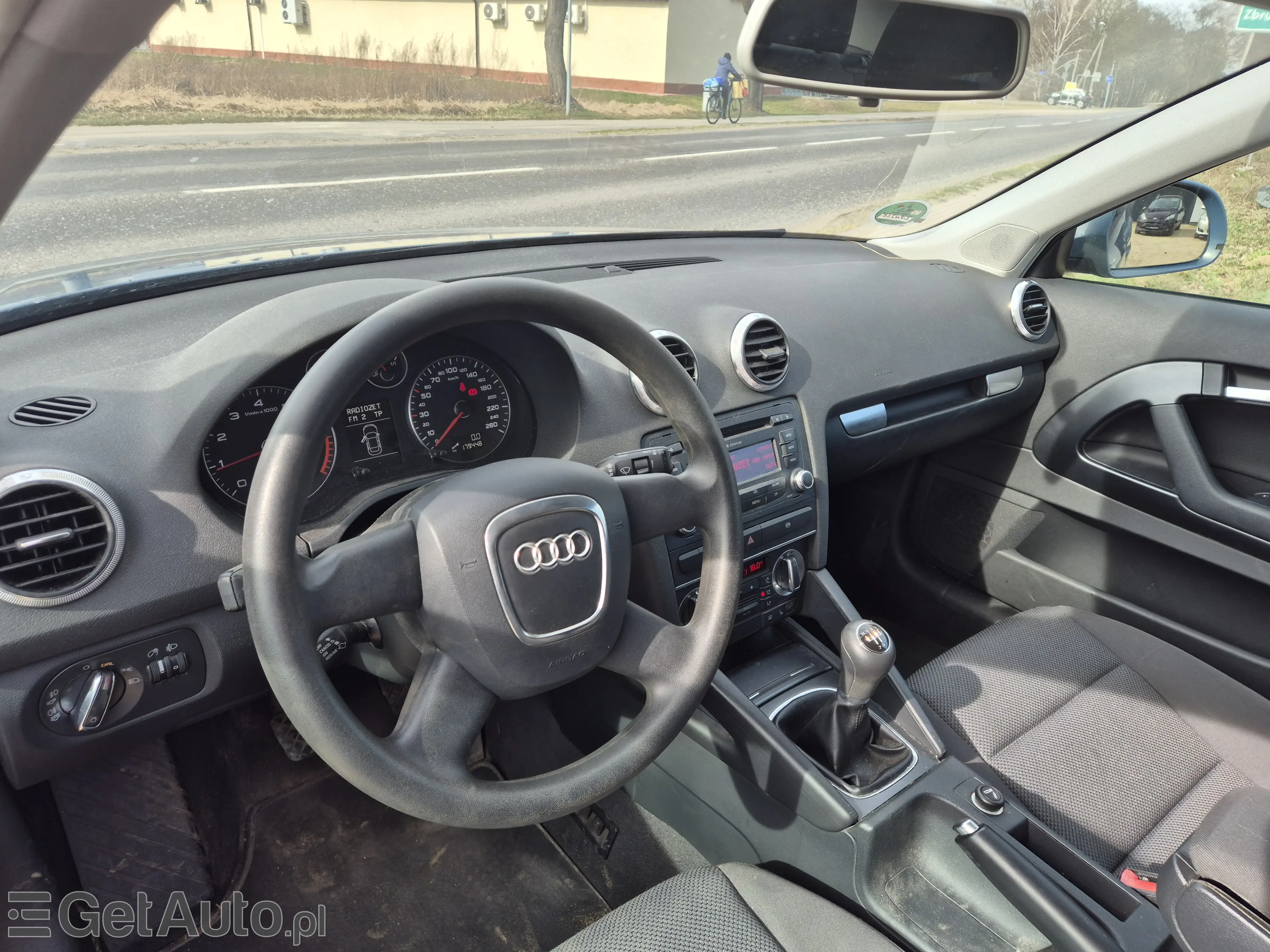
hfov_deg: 73.9
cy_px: 476
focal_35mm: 23
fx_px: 844
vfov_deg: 58.9
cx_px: 635
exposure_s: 1/386
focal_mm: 5.4
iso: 25
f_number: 1.8
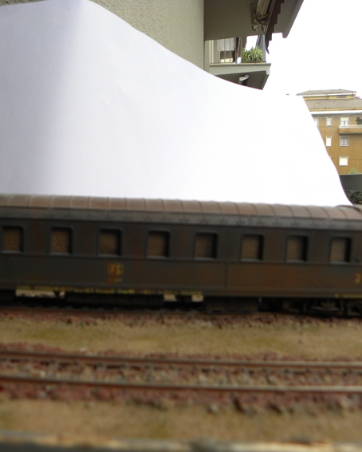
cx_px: 105
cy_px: 226
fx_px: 455
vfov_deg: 52.8
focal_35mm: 34
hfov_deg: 42.5
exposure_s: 1/81.4
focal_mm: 4.6
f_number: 3.2
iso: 64
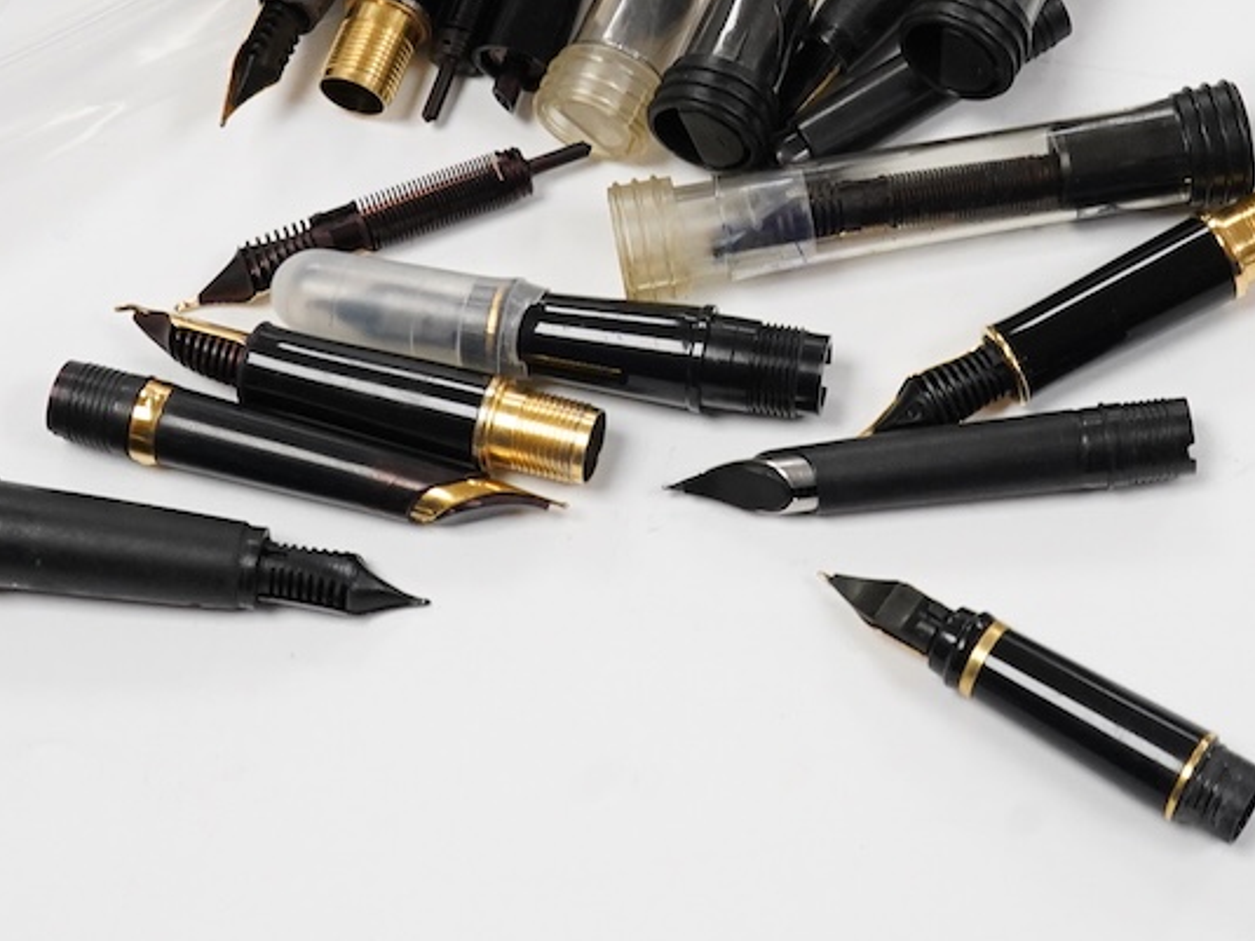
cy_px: 160
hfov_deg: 21.4
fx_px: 3298
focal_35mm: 91
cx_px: 935
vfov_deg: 16.1
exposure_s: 1/100
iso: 2500
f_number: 16
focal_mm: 30
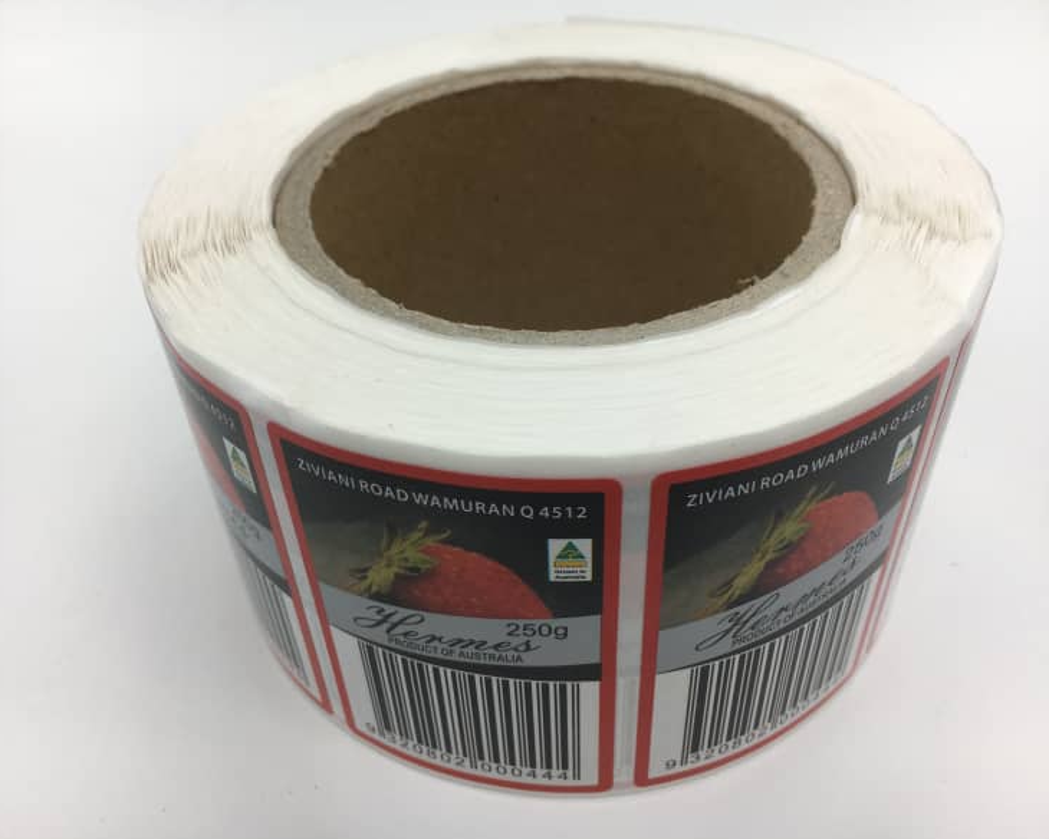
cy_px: 418
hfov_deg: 57.2
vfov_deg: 47.1
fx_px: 962
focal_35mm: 31
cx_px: 522
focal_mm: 4.15
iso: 25
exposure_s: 1/155
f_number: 2.2
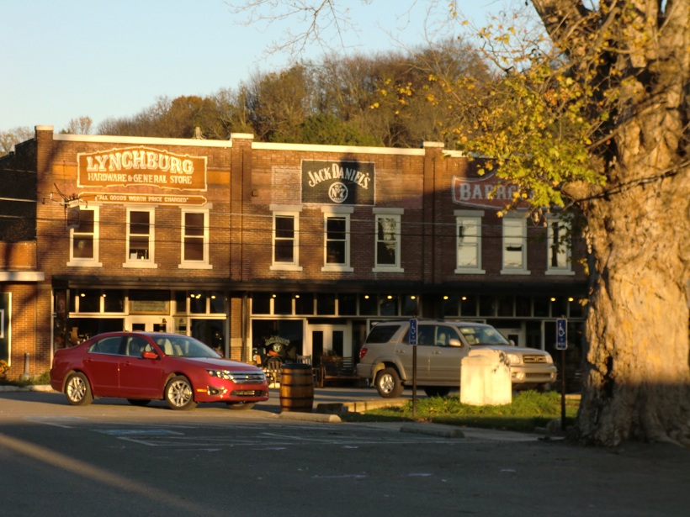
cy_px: 258
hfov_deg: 18.7
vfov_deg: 14.1
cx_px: 345
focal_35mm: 105
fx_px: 2093
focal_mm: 18.9
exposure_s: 1/125
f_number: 5.6
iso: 64
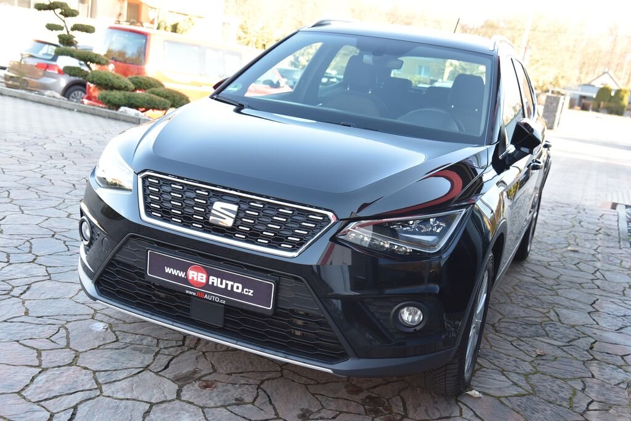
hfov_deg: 48.4
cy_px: 210
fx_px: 701
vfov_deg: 33.4
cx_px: 316
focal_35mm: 40
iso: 500
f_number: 4.5
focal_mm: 40
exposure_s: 1/80
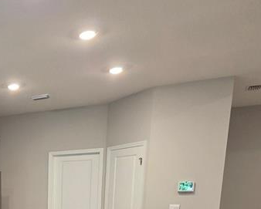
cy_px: 265
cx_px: -28
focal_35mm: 45
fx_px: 348
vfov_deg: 28.2
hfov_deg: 35.1
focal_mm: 2.2
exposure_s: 1/60
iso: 320
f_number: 1.9
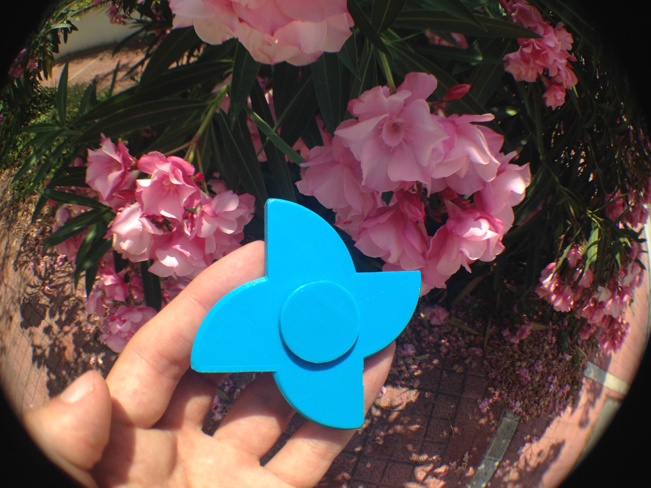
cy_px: 244
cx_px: 326
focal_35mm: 33
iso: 50
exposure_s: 1/1130
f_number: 2.4
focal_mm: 4.12
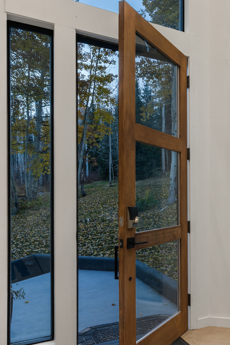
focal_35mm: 34
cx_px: 226
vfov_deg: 55.6
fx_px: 326
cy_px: 194
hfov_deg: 35.5
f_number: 7.1
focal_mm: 17
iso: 640
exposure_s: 1/6
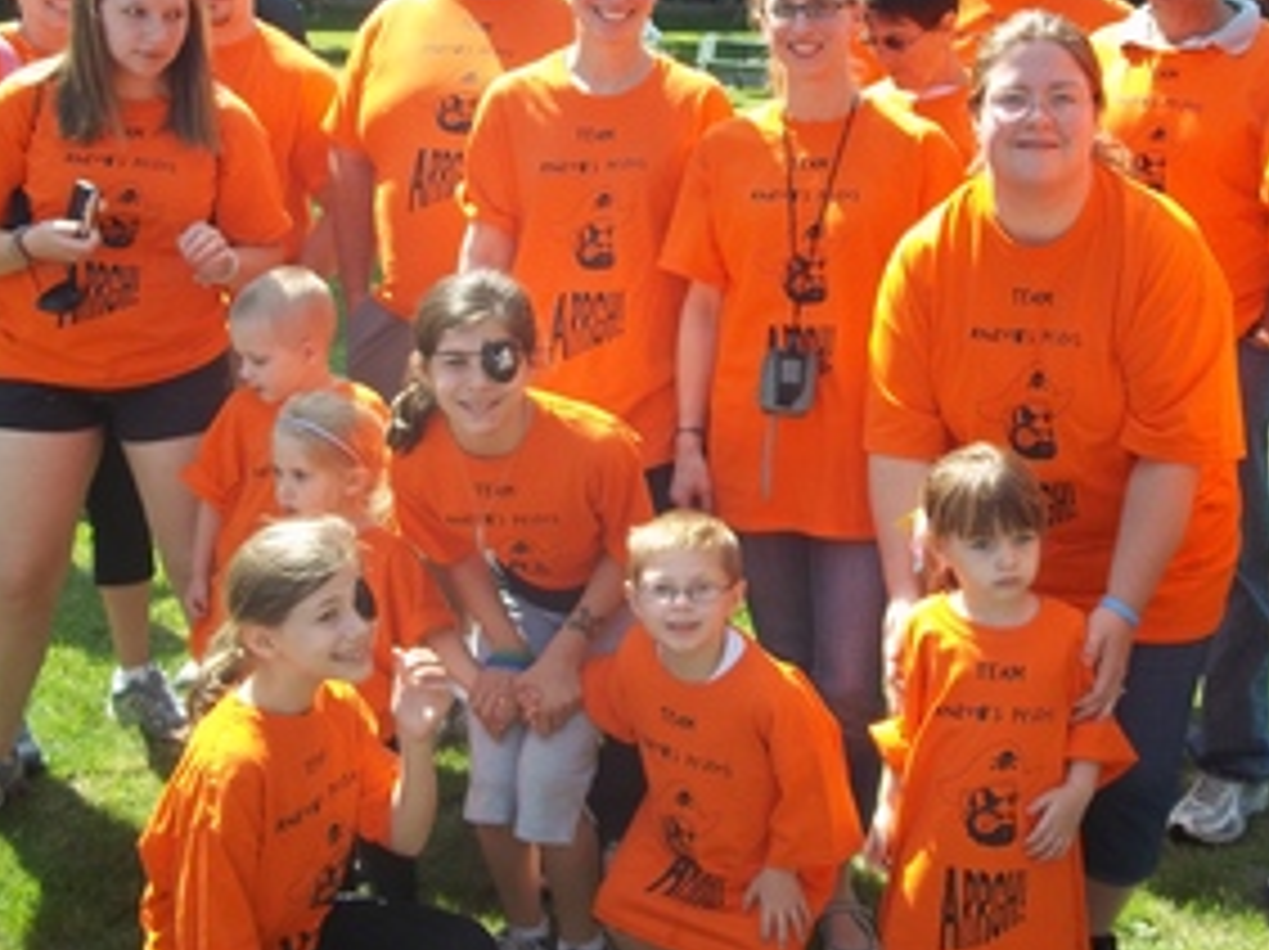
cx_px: 731
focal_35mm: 50
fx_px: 1831
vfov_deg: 28.9
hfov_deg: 38.1
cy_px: 313
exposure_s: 1/320
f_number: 3.1
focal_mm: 6.5
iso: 80
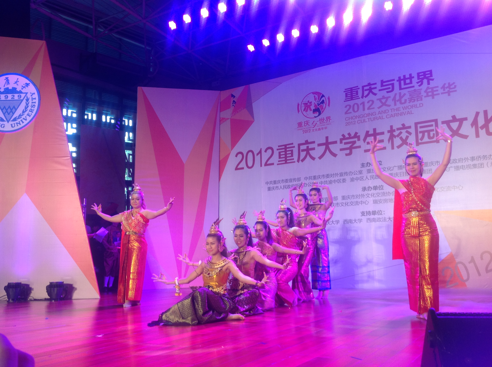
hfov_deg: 52.7
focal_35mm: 35
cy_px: 184
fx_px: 497
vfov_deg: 40.6
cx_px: 246
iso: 50
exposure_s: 1/40
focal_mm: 4.28
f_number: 2.4
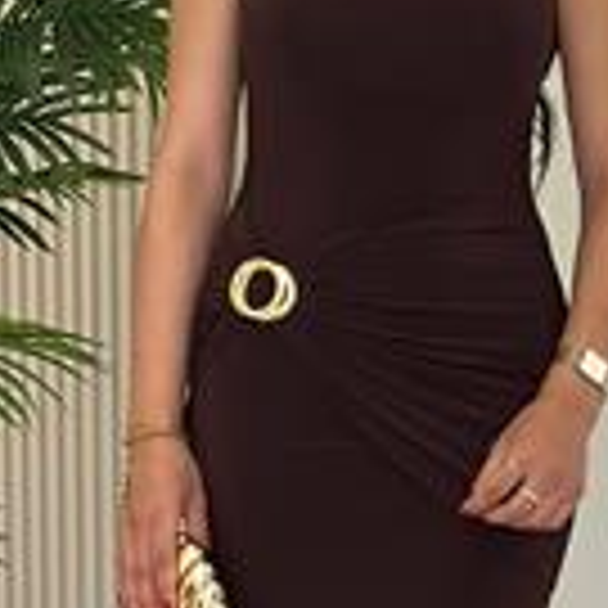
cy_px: 381
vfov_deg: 10.5
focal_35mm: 167
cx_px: 392
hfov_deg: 10.5
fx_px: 3319
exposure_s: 1/275
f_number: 1.78
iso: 80
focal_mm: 6.86
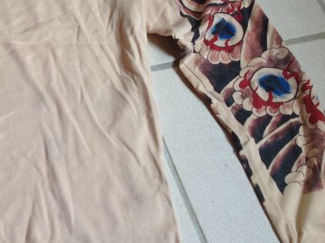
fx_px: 769
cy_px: 106
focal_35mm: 82
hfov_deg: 22.6
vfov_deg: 17.9
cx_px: -30
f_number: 2.4
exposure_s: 1/40
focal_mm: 4.28
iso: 50
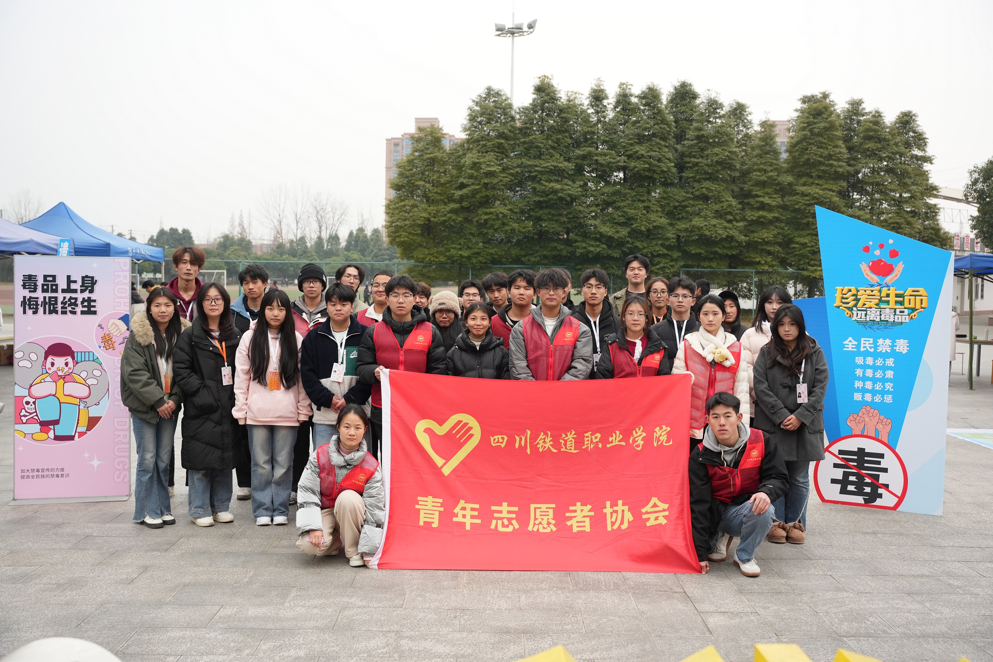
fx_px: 905
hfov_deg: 57.5
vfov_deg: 40.2
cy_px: 331
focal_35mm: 33
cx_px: 496
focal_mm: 32.8
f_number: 4
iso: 640
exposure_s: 1/400
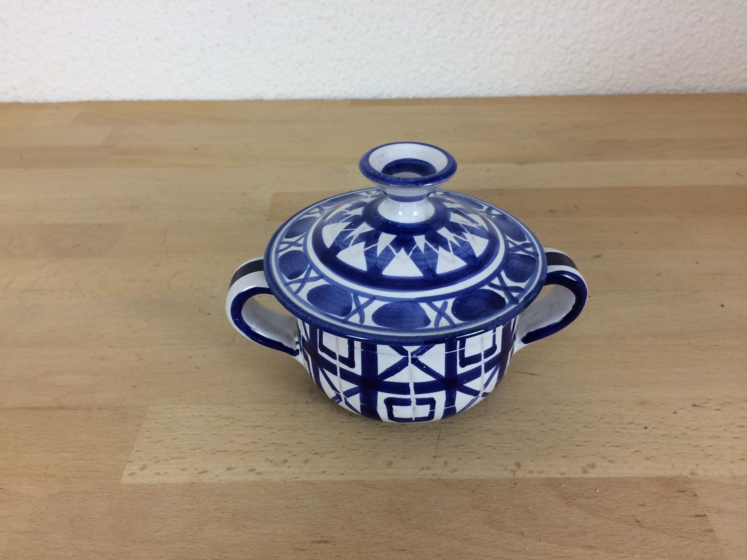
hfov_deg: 61.7
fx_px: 626
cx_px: 374
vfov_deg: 48.2
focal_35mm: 29
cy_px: 280
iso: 40
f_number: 2.2
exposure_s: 1/33
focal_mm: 4.15
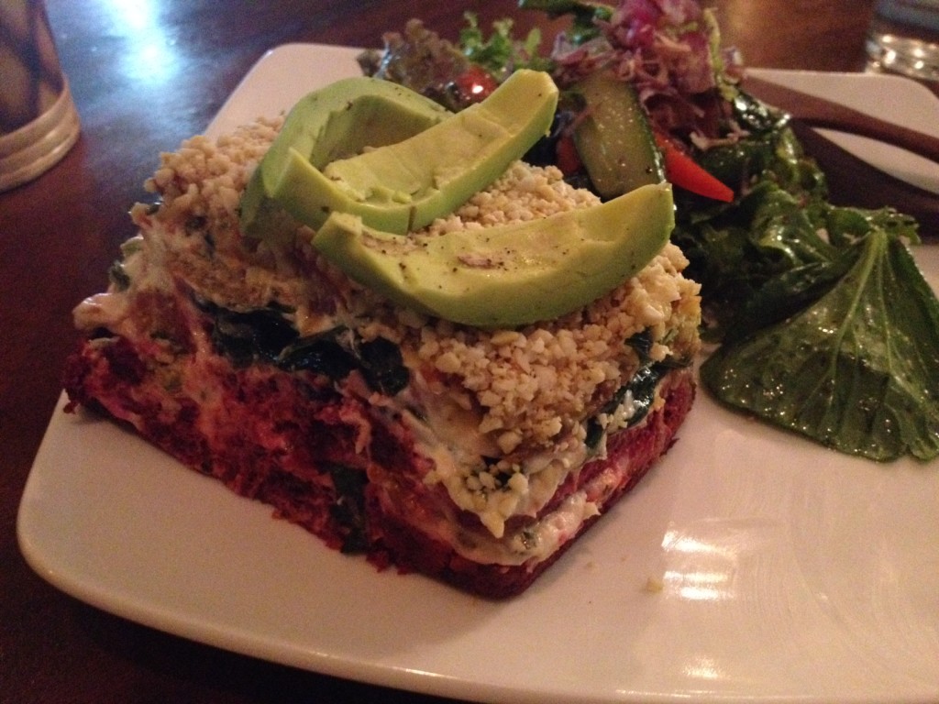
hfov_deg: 52.6
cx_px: 470
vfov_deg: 40.7
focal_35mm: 35
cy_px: 352
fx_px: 949
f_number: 2.4
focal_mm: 4.28
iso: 800
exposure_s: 1/17
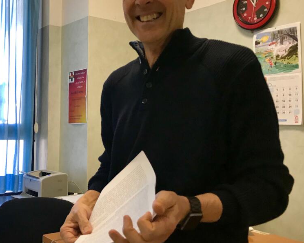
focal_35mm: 44
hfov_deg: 41.5
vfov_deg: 34.1
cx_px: 103
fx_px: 396
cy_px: 99
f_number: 1.8
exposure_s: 1/25
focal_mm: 3.99
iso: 40
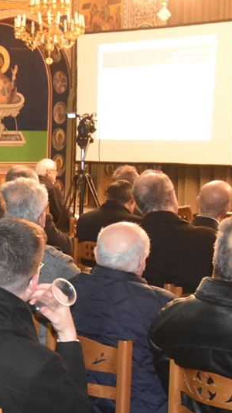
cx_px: -336
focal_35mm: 89
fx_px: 974
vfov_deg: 23.9
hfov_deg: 11.2
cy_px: 250
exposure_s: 1/60
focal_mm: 18
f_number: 3.5
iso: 2800
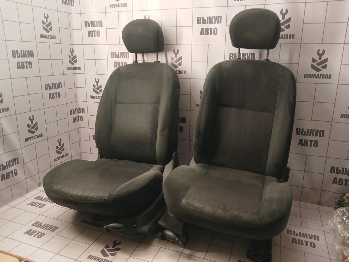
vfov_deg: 51.4
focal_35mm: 27
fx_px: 272
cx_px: 174
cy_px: 131
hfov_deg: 65.3
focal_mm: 4
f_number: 1.8
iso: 200
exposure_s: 1/50
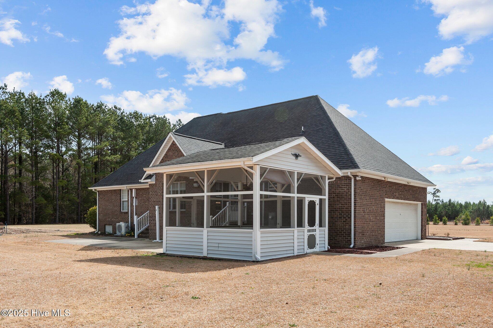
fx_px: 410
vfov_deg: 43.5
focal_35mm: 30
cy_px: 164
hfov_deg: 62.0
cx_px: 246
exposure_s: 1/400
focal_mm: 30
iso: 400
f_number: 10
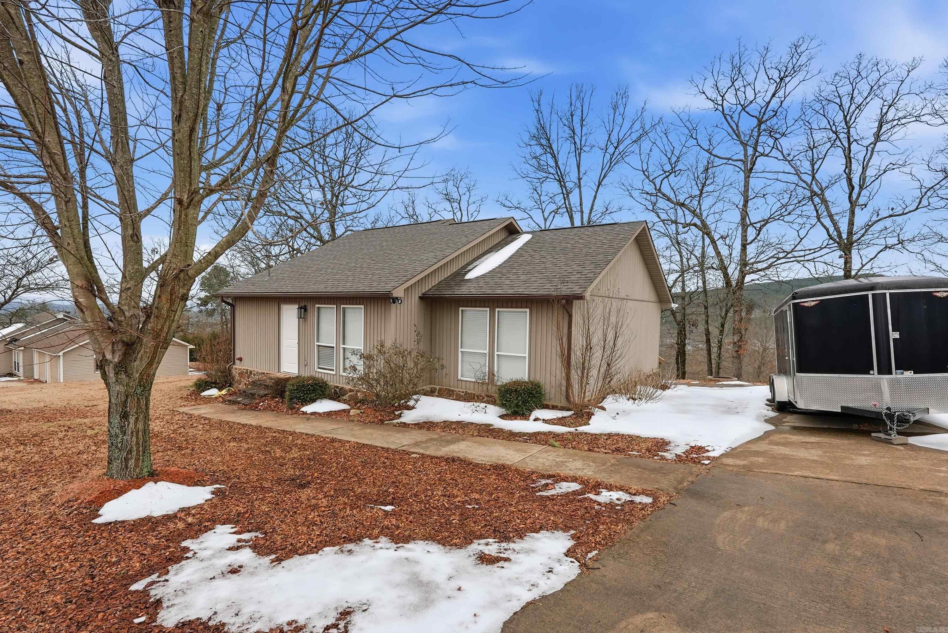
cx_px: 474
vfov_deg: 73.8
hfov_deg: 96.7
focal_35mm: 16
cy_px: 316
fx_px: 422
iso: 640
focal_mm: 16
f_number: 9
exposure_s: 1/1000
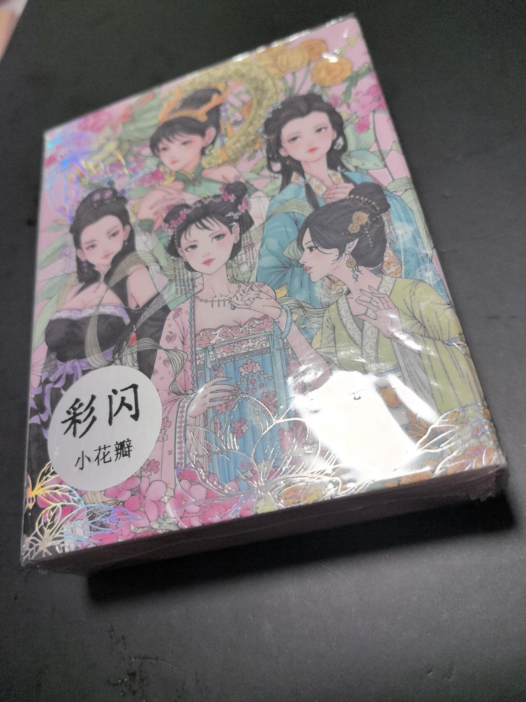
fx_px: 547
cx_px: 263
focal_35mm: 27
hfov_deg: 51.4
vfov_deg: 65.3
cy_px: 351
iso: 64
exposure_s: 1/100
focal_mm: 5.75
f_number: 2
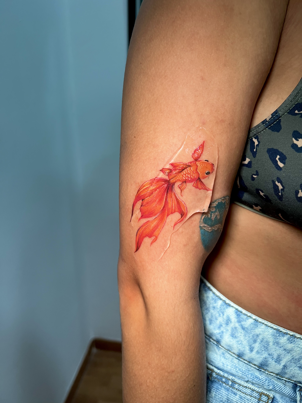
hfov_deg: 53.1
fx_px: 302
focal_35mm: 26
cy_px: 202
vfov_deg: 67.3
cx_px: 151
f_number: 1.5
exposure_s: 1/50
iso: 80
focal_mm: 5.7
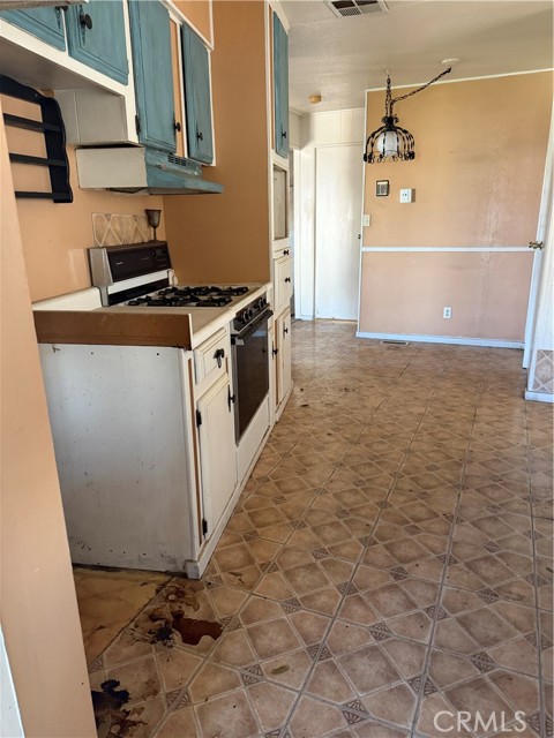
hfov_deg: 56.8
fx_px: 512
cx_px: 277
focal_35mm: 24
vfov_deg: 71.6
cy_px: 369
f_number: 1.78
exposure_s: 1/60
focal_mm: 6.76
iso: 500
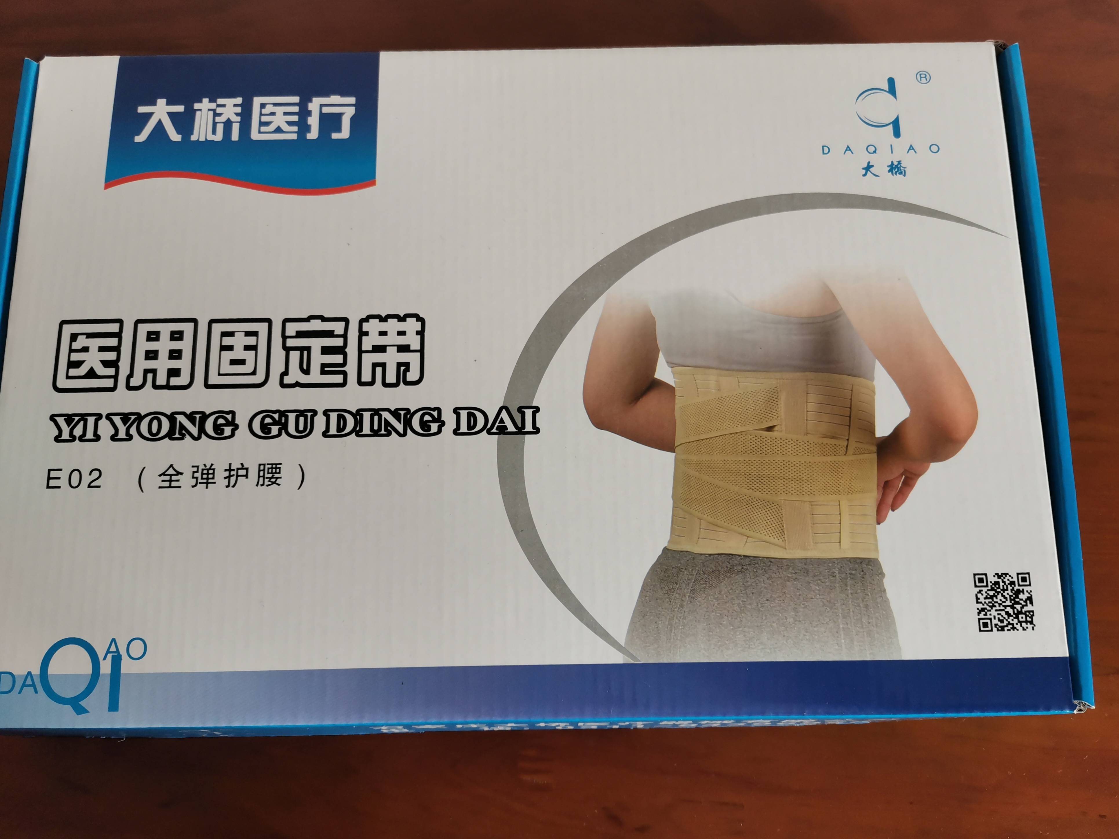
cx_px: 560
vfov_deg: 53.1
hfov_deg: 67.3
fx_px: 840
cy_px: 420
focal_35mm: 26
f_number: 1.8
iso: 125
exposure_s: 1/60
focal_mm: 4.75
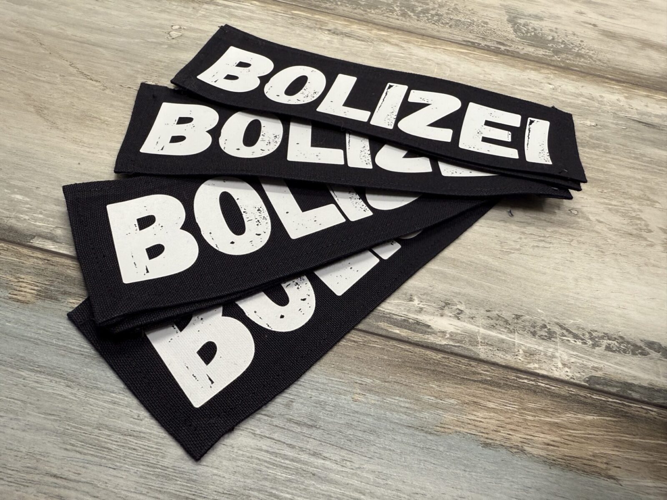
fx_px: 462
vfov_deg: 56.8
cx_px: 334
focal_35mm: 24
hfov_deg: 71.6
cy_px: 250
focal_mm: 2.22
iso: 200
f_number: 2.2
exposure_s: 1/100
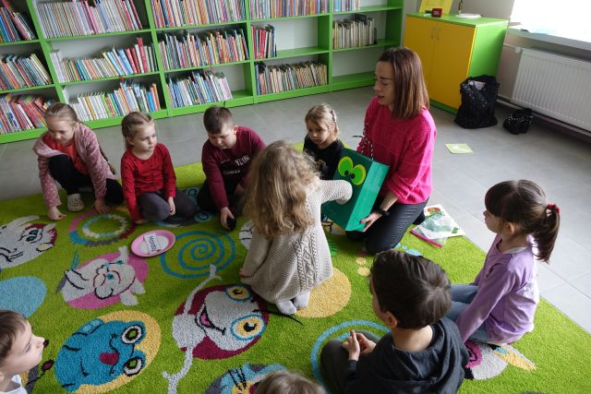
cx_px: 296
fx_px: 394
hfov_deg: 73.7
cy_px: 197
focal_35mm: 24
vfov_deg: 53.2
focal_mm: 8.8
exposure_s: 1/50
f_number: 2.8
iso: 125
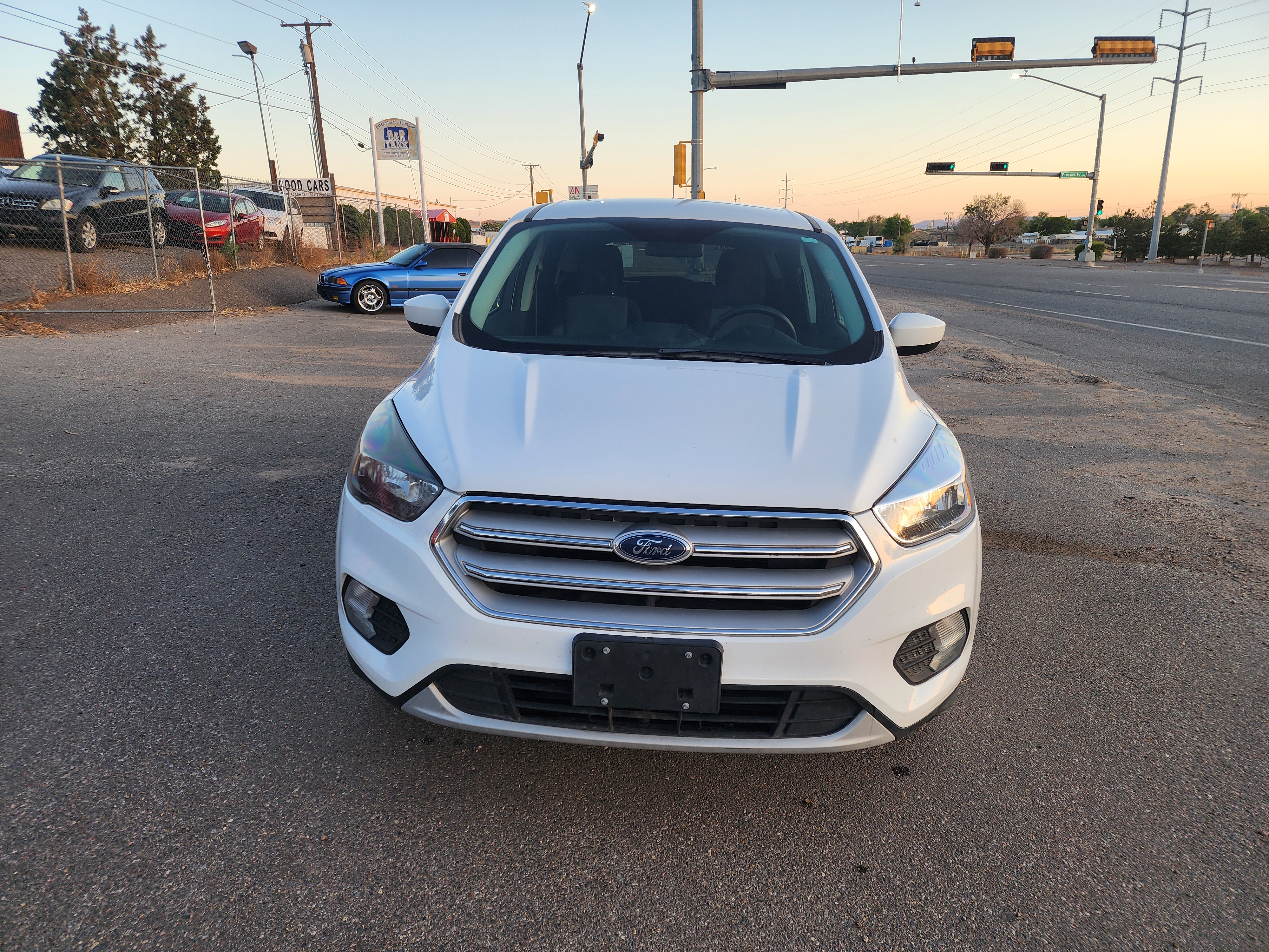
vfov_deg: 58.9
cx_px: 634
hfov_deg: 73.9
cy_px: 476
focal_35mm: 23
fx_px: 843
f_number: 1.8
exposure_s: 1/180
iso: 50
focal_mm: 6.4
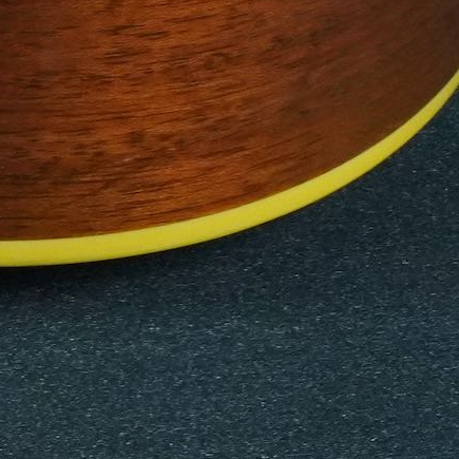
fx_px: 4620
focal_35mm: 308
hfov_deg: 5.3
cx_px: -1048
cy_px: -171
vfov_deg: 5.6
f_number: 11
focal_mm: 35
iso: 2500
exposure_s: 1/60
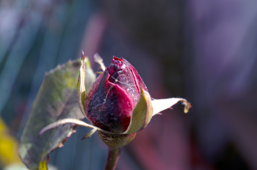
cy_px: 85
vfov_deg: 16.5
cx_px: 128
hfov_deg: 24.7
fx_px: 588
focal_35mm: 82
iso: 125
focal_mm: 55
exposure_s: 1/125
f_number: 10
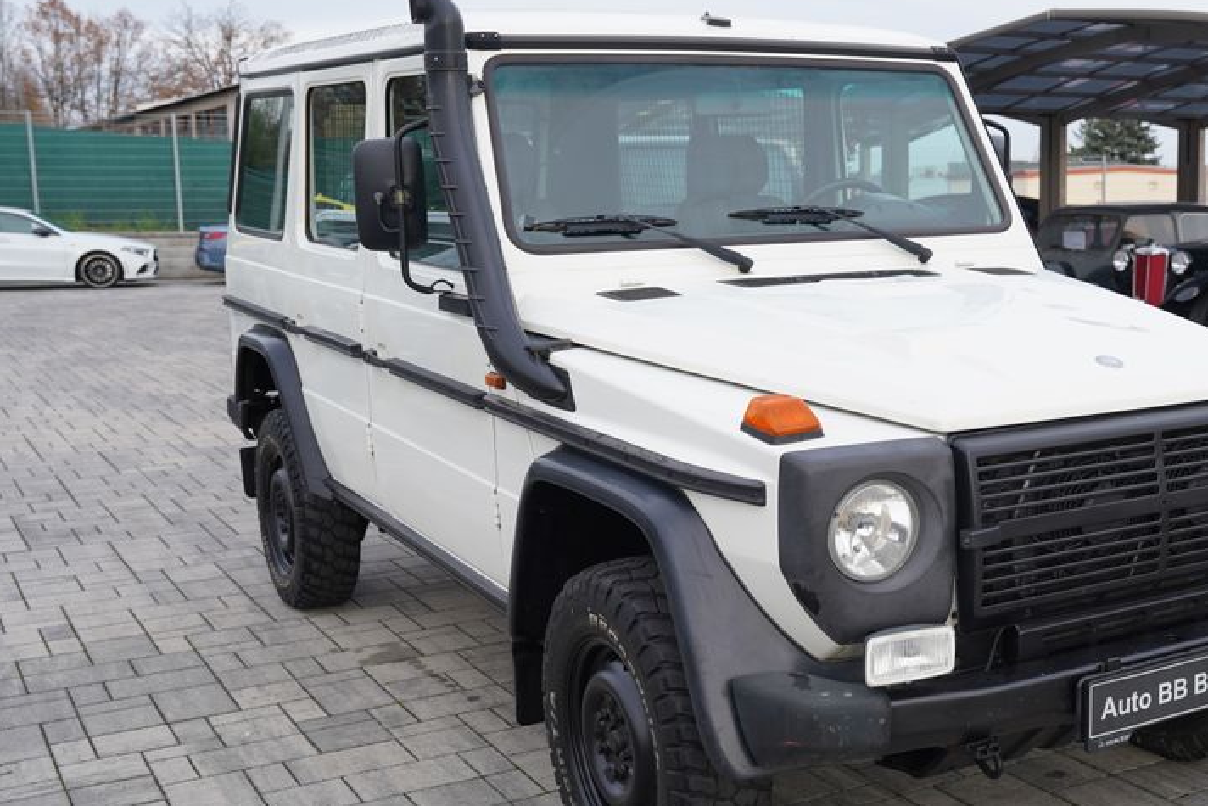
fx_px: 1544
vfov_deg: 29.2
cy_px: 445
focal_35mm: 46
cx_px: 838
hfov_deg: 42.0
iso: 100
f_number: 5
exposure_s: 1/100
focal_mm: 32
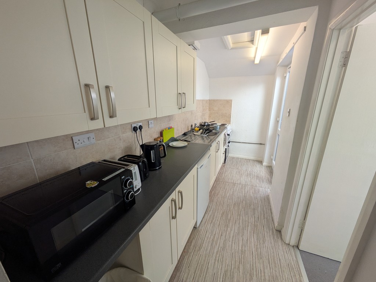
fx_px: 152
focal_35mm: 14
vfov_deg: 85.7
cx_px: 188
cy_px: 141
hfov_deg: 102.0
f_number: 2.2
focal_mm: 1.83
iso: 63
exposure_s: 1/50
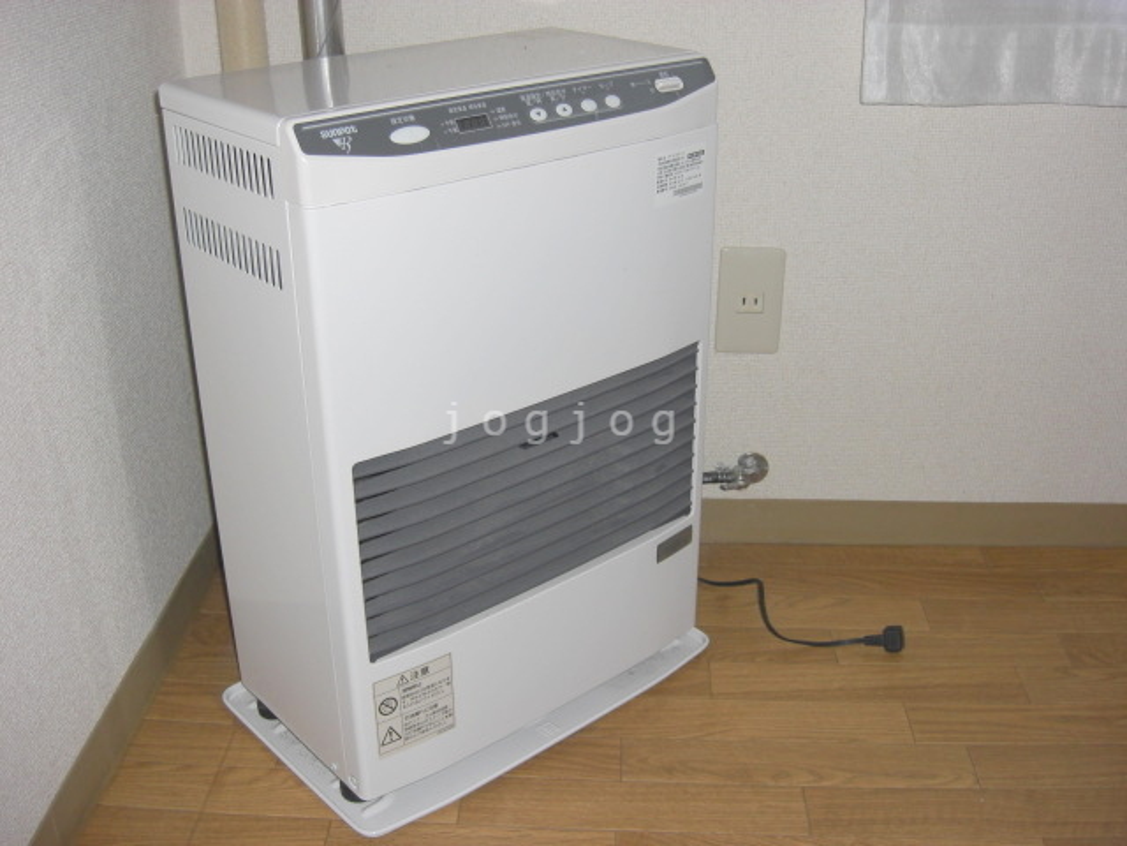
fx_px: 1237
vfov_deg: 37.7
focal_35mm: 38
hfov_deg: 49.0
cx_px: 564
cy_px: 423
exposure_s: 1/60
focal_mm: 7.9
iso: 100
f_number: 2.8
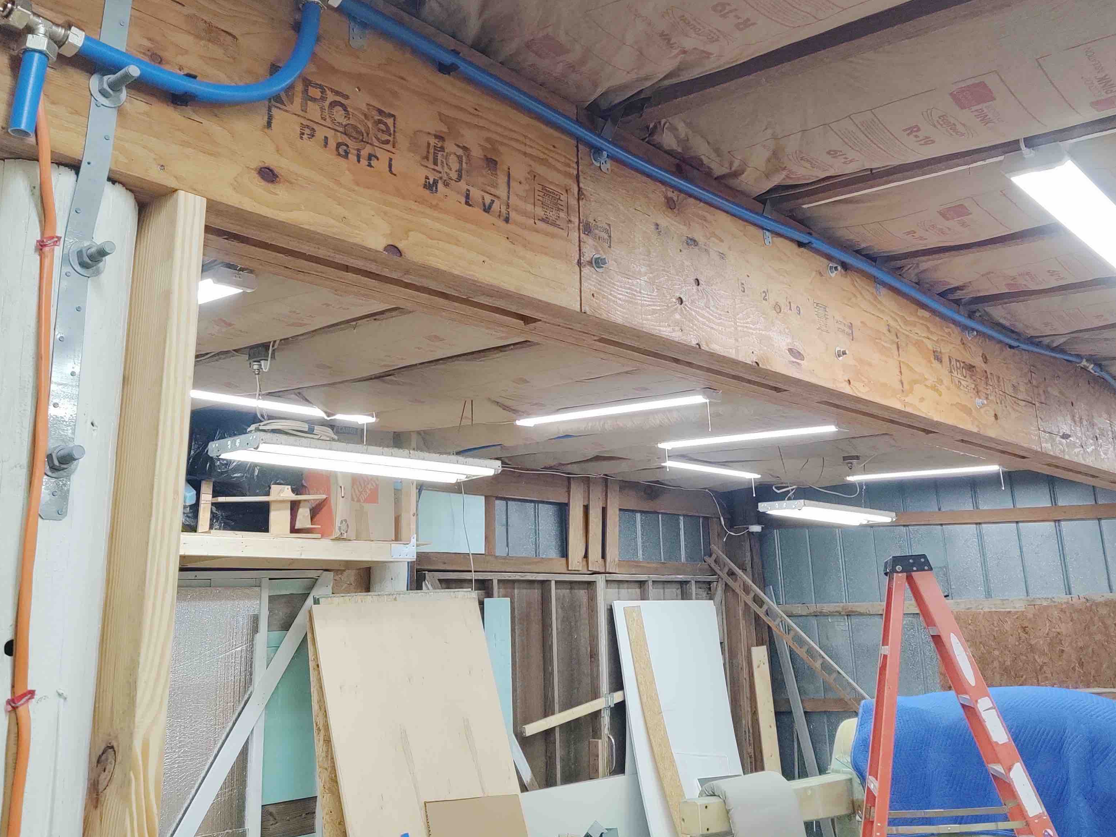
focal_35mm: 35
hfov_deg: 52.5
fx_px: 1128
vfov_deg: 40.3
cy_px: 299
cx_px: 629
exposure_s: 1/122
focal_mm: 4.75
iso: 100
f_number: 1.7
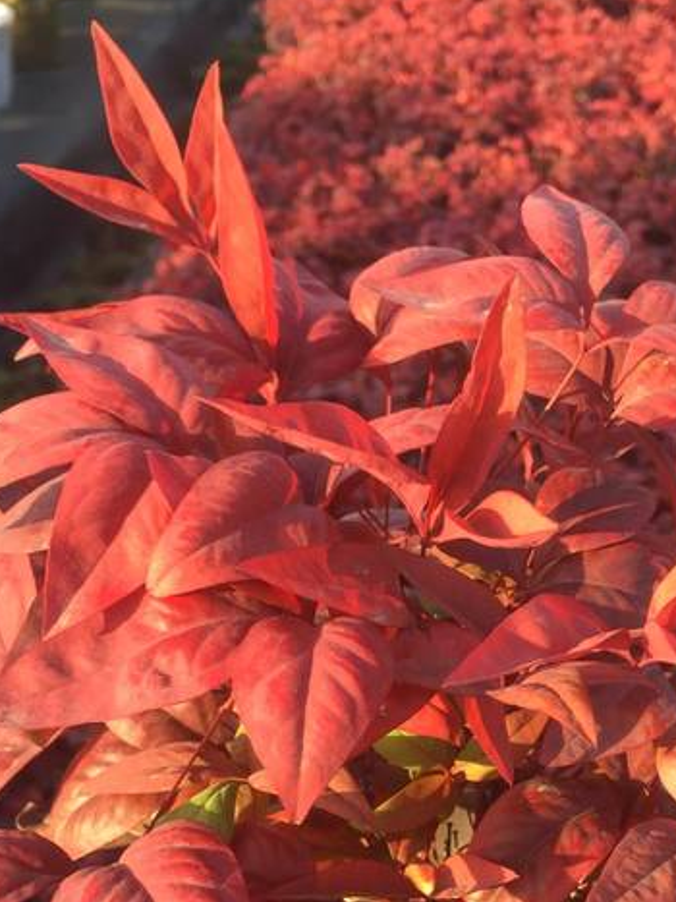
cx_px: 514
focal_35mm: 53
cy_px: 710
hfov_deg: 27.1
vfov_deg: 35.1
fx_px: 1381
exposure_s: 1/299
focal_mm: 4.15
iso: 32
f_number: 2.2
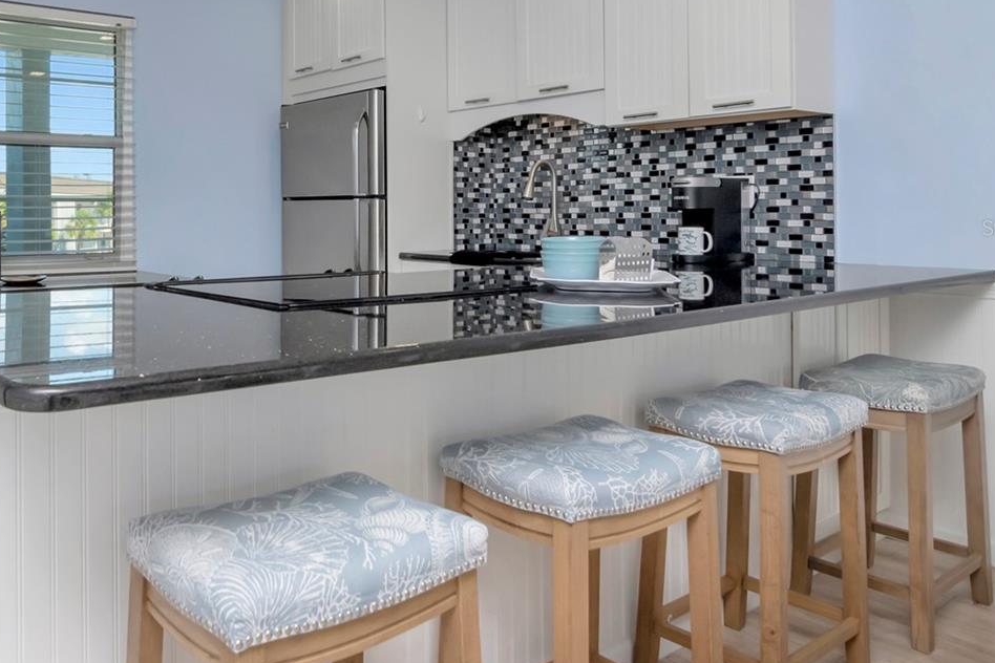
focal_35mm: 28
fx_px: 770
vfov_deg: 46.0
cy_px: 228
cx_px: 236
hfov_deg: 61.7
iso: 640
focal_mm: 11
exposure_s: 1/200
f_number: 8
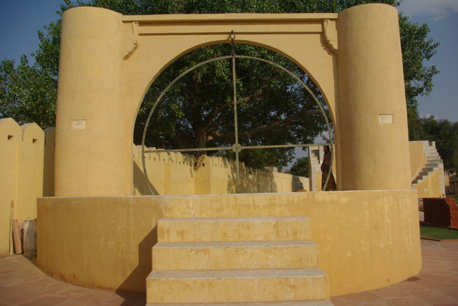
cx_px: 229
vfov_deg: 43.6
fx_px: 382
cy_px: 153
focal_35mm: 30
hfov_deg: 61.9
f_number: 9.5
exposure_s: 1/750
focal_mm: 20
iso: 800
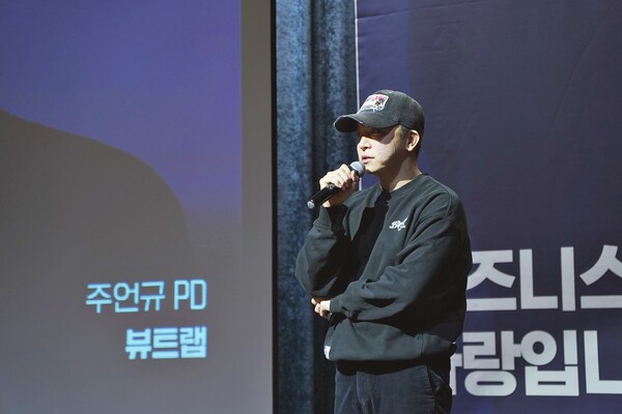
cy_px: 207
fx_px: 1814
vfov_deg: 13.0
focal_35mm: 105
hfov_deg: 19.5
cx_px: 311
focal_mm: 70
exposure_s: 1/125
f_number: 2.8
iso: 1000
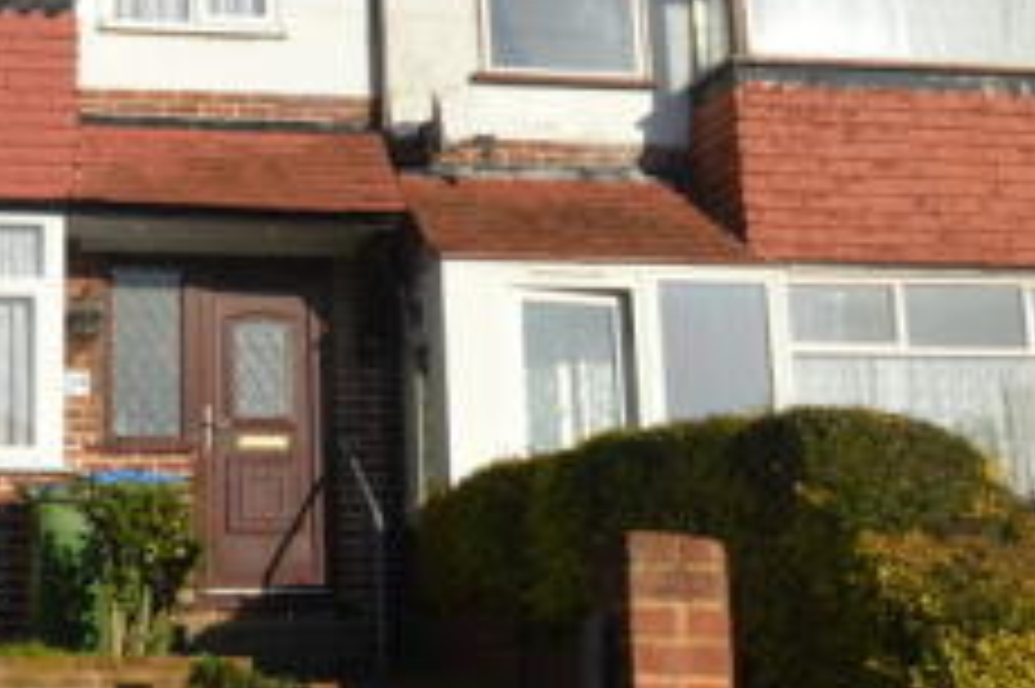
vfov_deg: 22.5
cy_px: 270
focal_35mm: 60
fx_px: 1724
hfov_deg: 32.2
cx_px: 153
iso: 100
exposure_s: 1/200
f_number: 11
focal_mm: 14
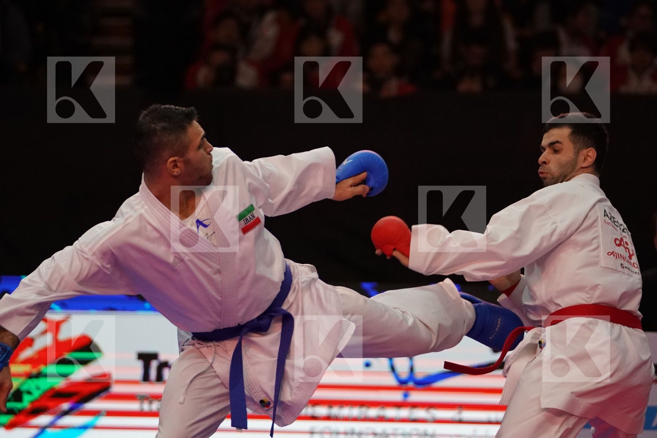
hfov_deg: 9.3
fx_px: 4051
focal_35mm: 222
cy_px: 219
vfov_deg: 6.2
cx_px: 328
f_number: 2.8
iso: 4000
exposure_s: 1/1000
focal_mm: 148
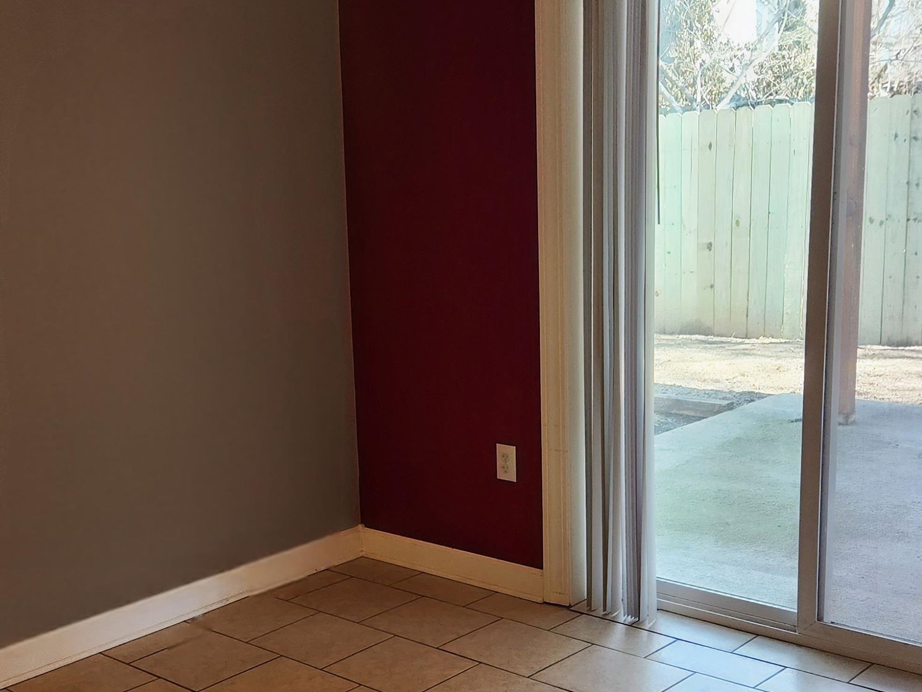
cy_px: 410
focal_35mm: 47
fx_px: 1252
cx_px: 331
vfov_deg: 30.8
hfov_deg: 40.1
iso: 200
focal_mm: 5.4
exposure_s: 1/120
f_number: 1.8
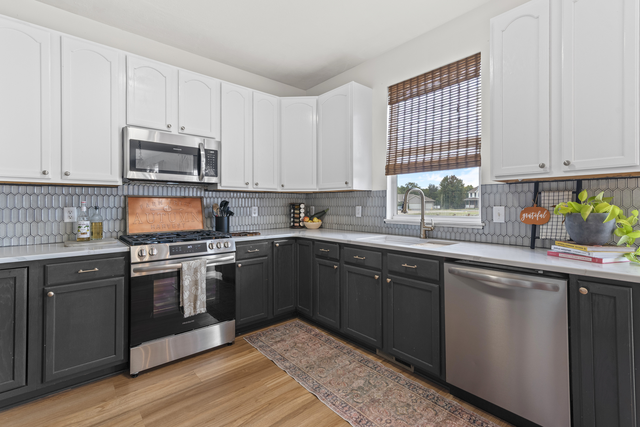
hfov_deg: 96.7
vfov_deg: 73.8
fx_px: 285
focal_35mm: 16
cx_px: 320
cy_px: 214
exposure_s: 1/6
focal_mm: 16
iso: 320
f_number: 7.1
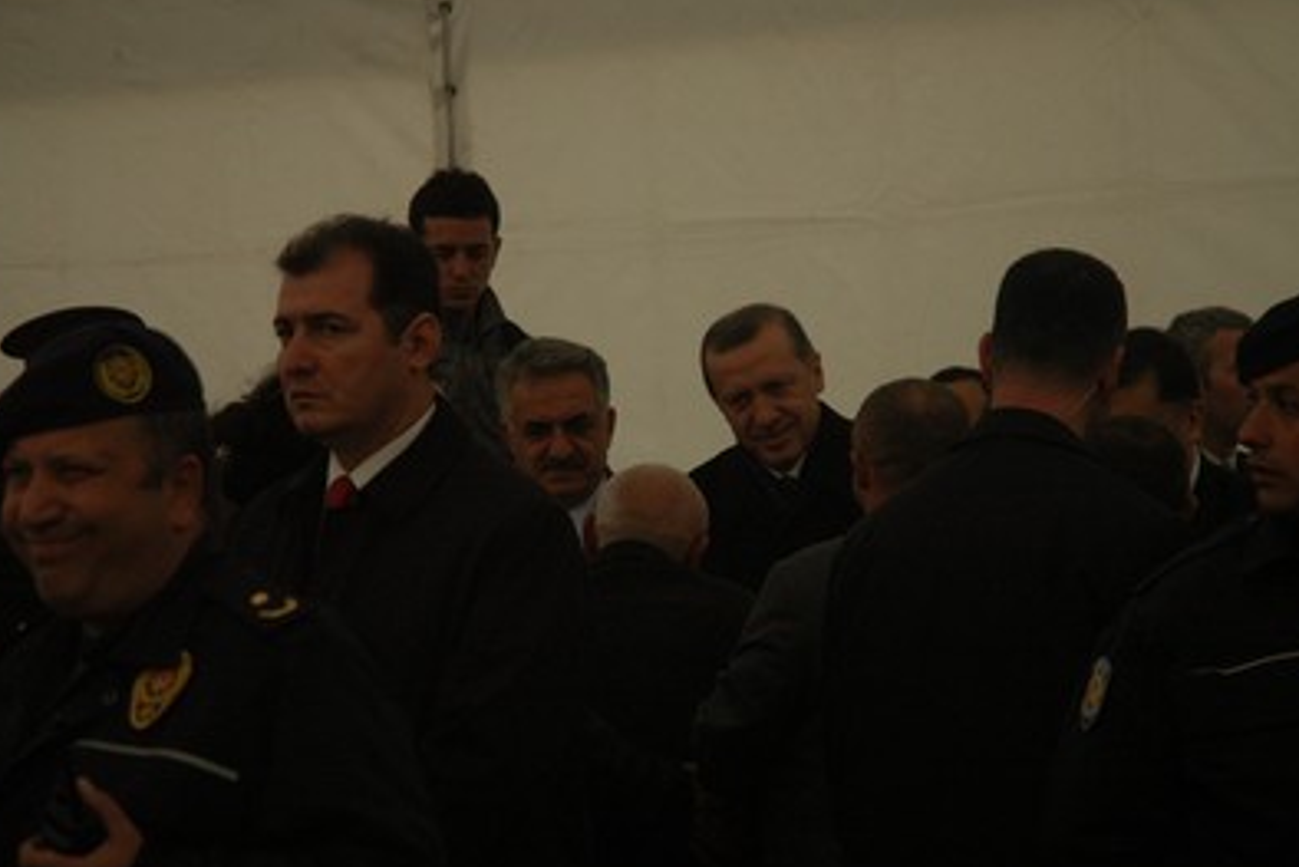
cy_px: 409
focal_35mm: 120
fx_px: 4331
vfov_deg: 11.4
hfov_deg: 17.1
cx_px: 640
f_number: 4.5
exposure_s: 1/350
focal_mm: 70
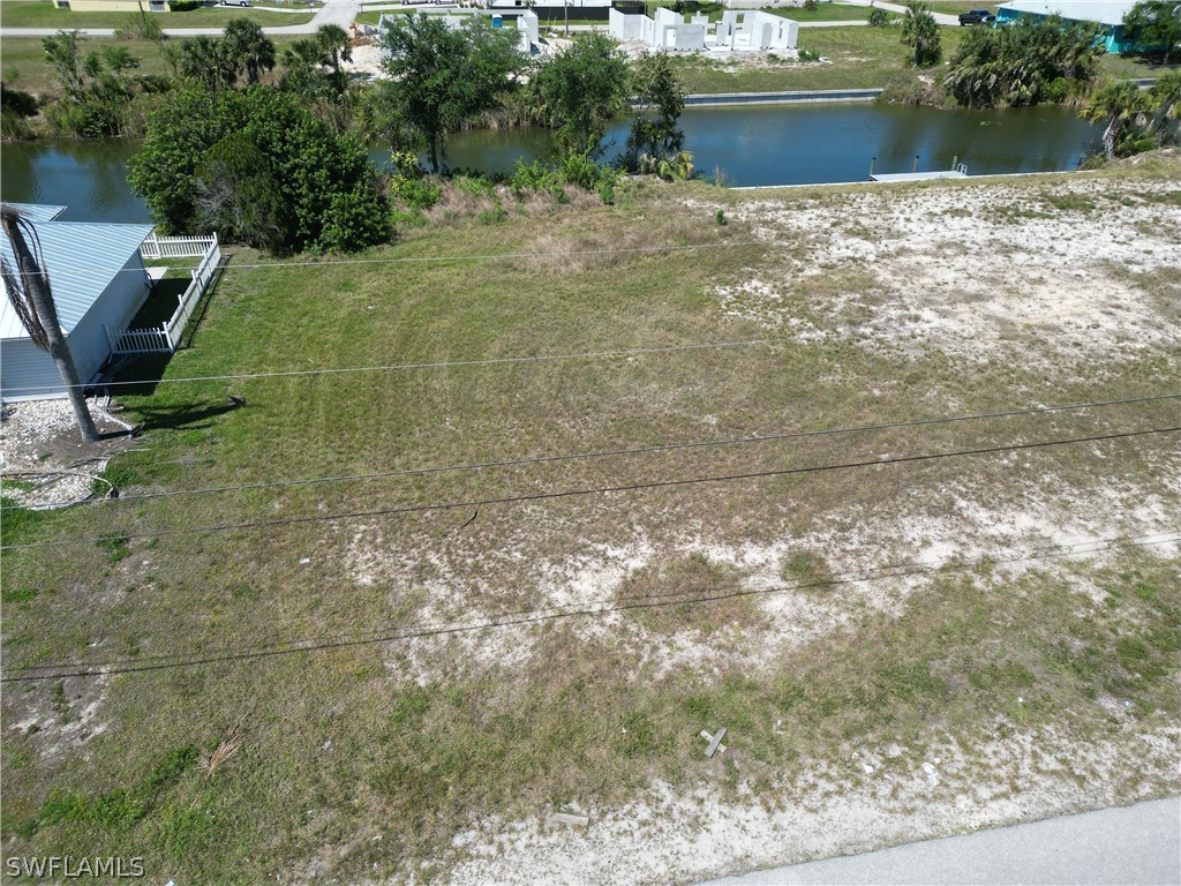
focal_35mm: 24
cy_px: 443
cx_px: 590
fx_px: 819
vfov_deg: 56.8
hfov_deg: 71.6
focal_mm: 6.72
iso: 130
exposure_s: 1/3200
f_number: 1.7
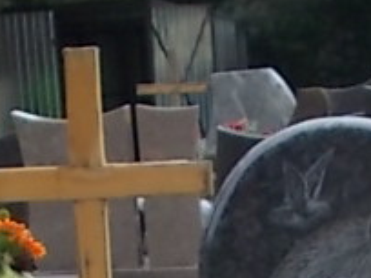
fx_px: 2186
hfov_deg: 9.7
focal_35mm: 204
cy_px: 763
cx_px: 307
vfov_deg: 6.7
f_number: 3.2
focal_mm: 4.6
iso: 80
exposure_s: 1/320
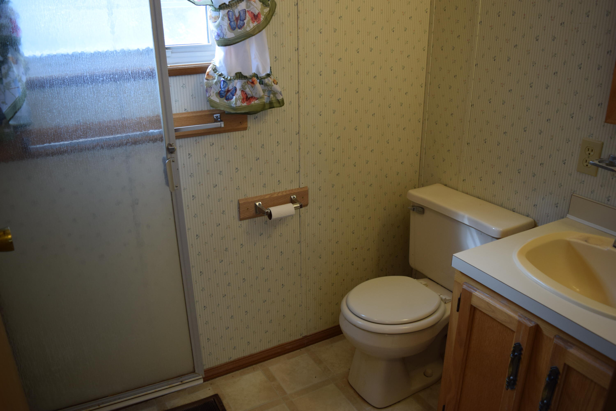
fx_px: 462
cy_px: 206
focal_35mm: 27
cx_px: 308
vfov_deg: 47.9
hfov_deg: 67.4
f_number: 4.5
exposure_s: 1/80
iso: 400
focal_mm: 18
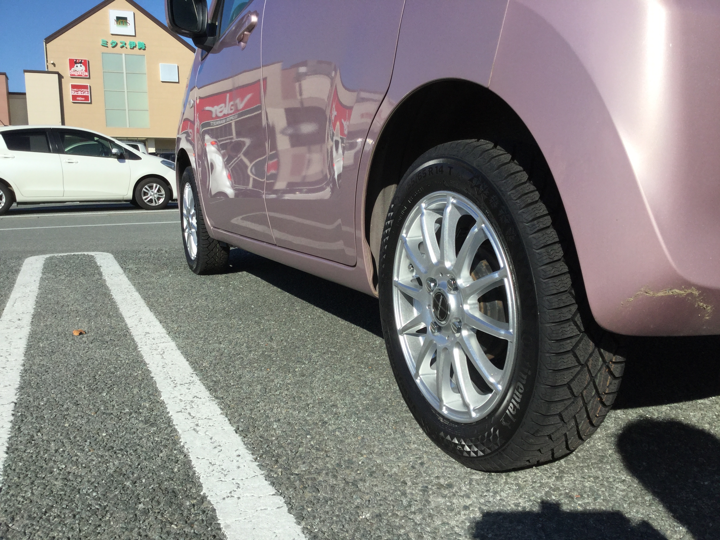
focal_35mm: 31
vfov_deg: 45.4
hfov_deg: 58.4
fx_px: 645
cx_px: 360
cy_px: 270
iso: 25
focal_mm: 3.3
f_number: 2.4
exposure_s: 1/2037
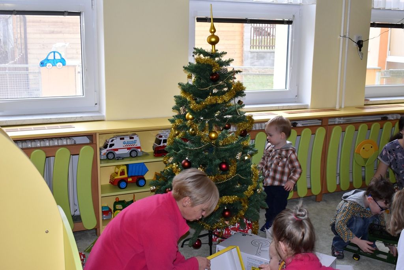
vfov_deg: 31.9
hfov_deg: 46.4
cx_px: 202
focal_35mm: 42
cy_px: 135
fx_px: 471
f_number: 5
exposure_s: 1/60
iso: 1400
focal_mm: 28
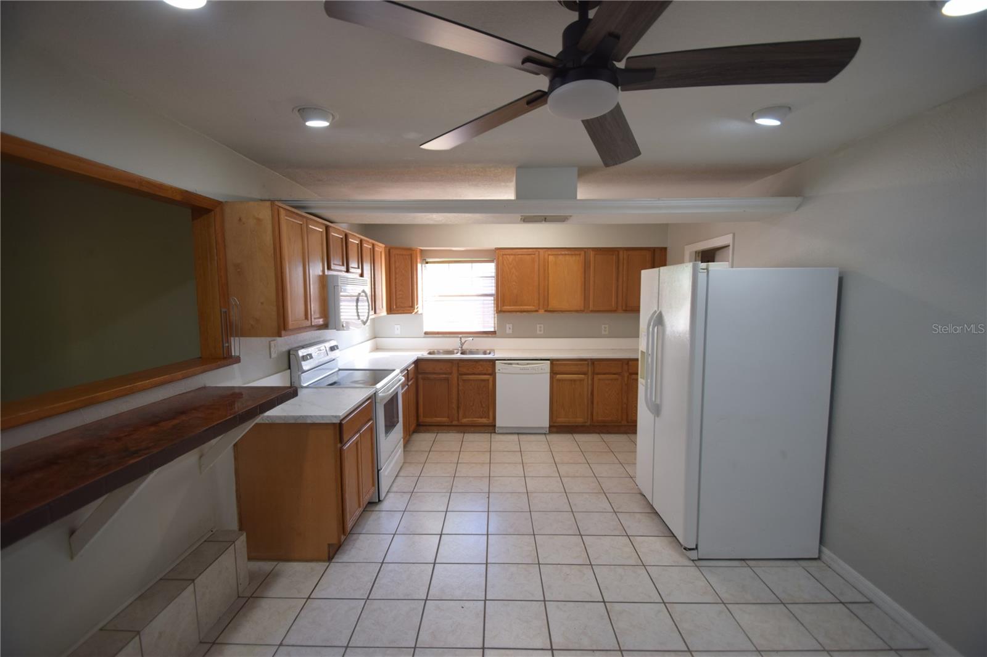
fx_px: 411
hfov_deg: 100.4
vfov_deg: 77.3
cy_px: 328
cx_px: 494
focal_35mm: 15
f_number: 3.5
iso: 400
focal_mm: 10
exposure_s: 1/80
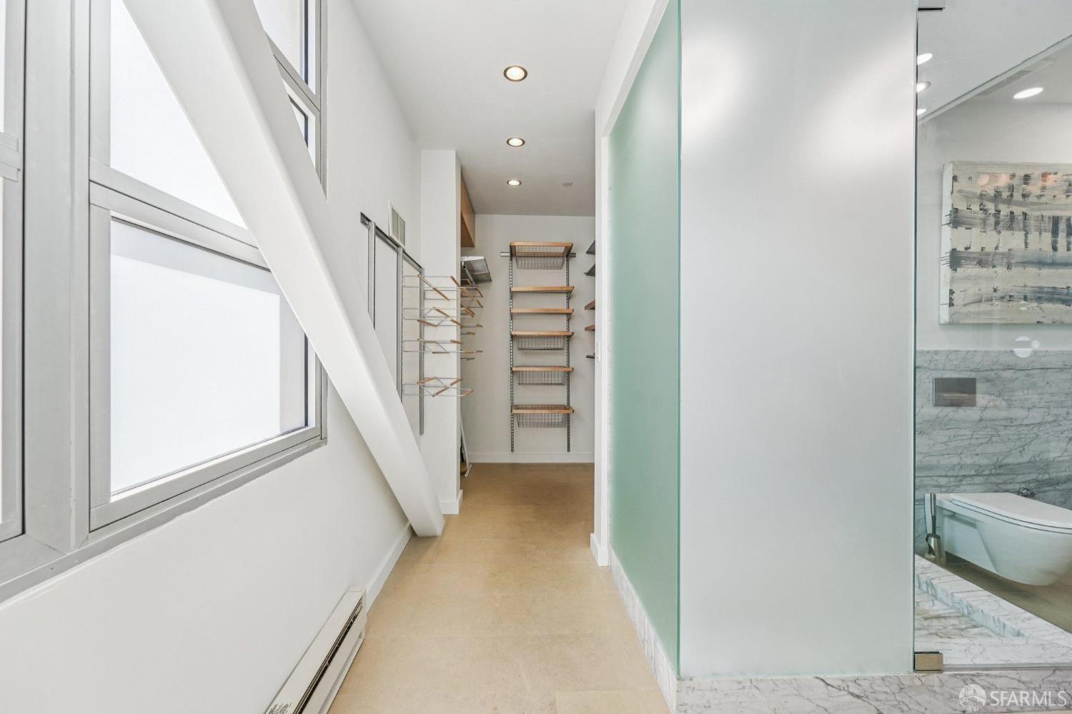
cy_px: 357
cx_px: 536
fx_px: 417
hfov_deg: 104.3
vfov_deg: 81.2
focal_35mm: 14
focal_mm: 14
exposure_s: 1/30
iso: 500
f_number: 8
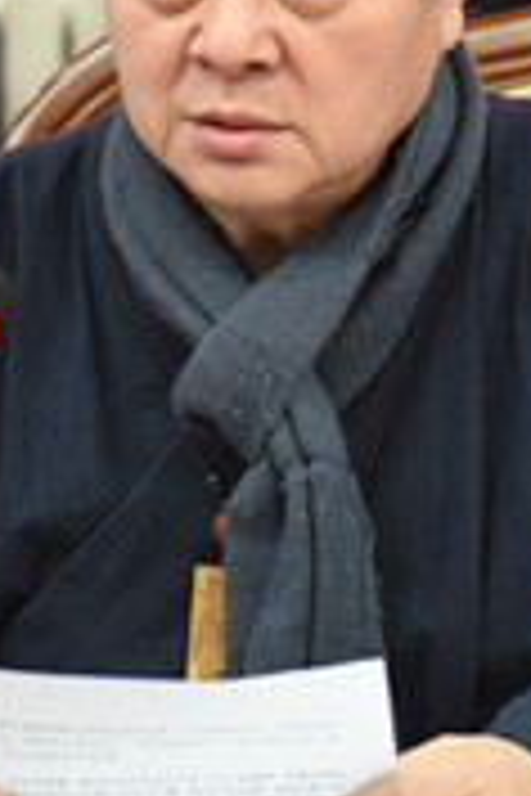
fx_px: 4380
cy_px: 331
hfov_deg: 6.9
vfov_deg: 10.4
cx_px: 284
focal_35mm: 198
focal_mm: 70
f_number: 2.8
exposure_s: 1/80
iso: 1800
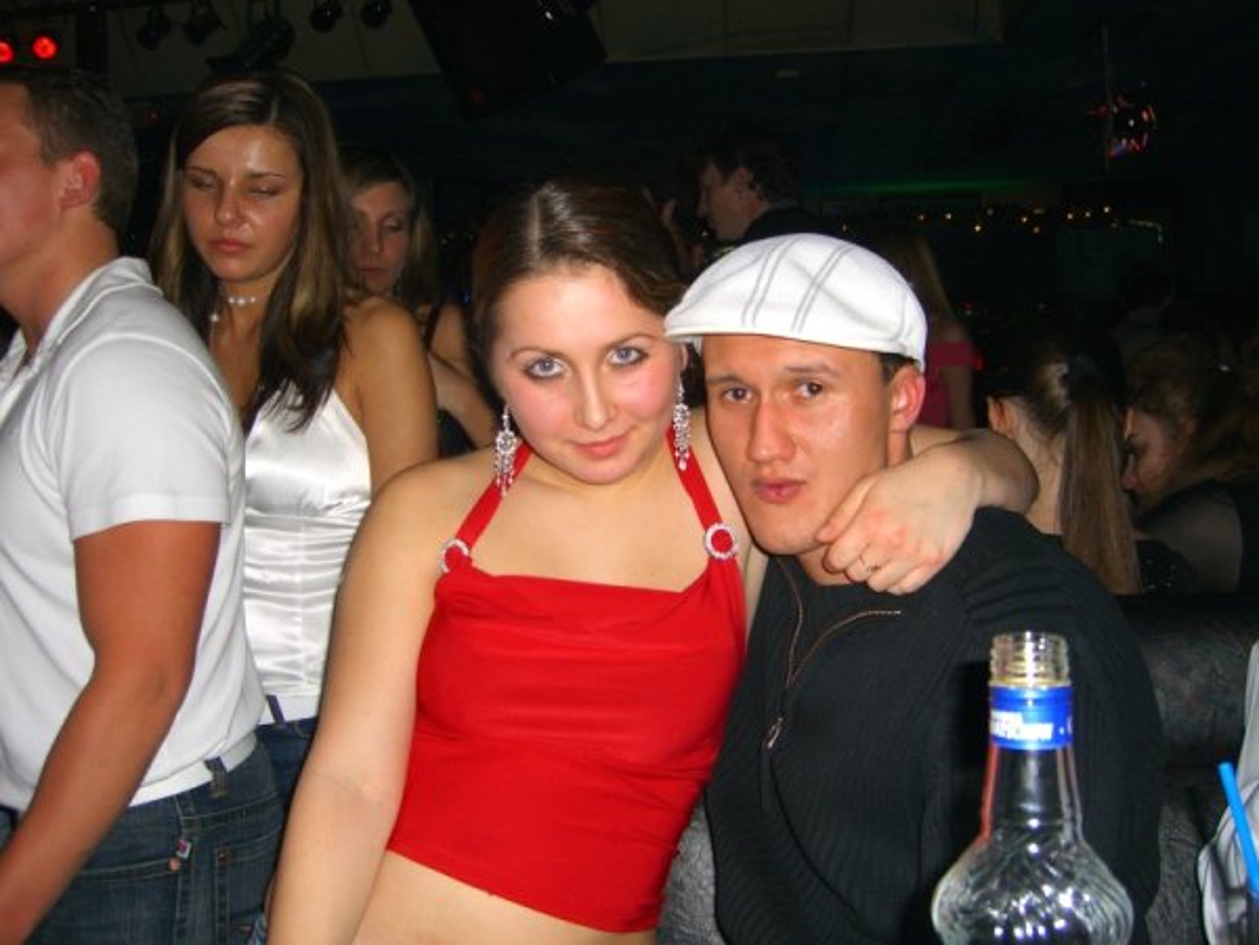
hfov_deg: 49.0
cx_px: 630
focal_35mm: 38
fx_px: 1382
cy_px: 472
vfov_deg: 37.7
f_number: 2.8
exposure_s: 1/60
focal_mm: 7.9
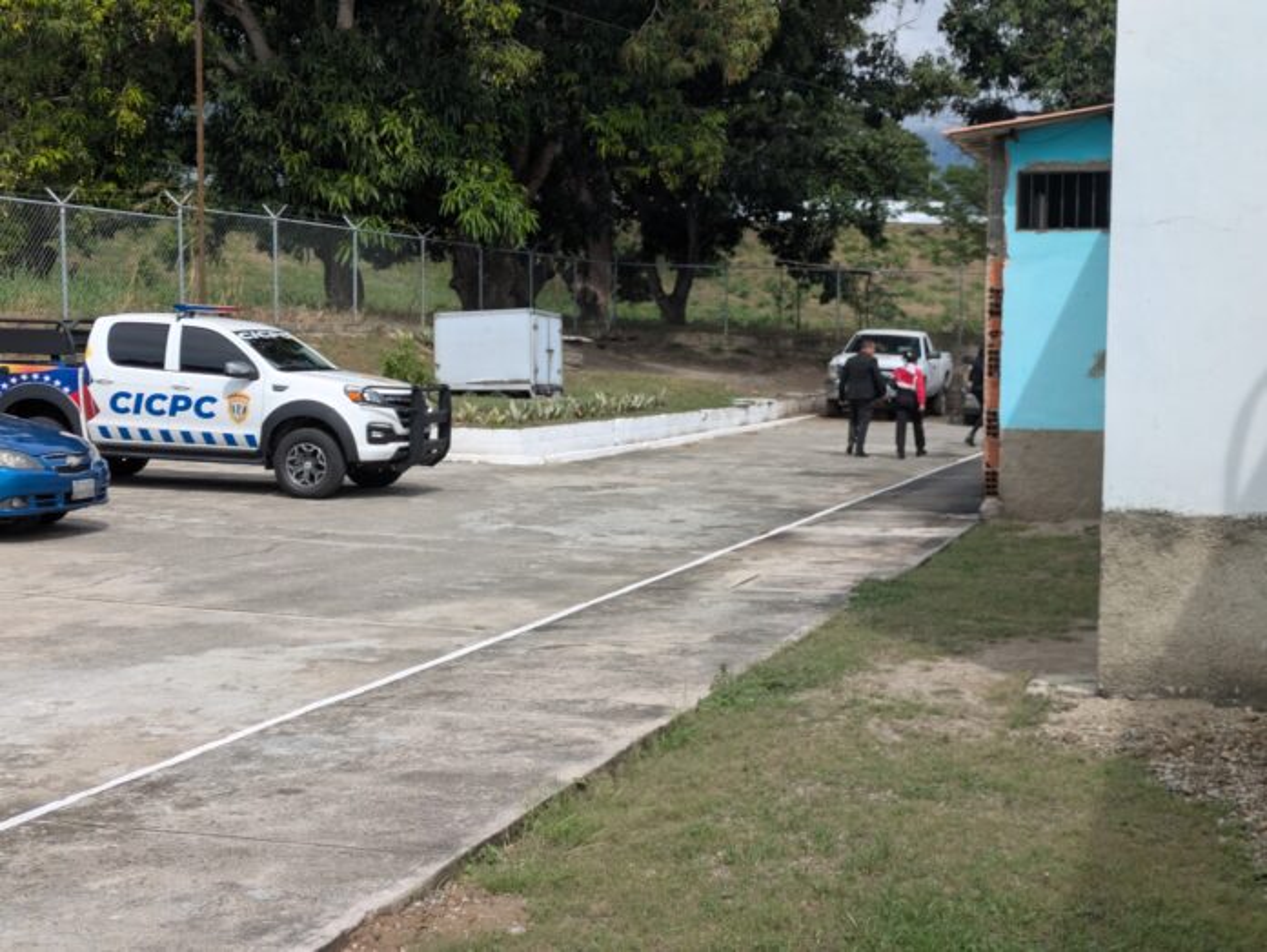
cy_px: 476
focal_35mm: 51
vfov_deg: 28.6
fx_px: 1868
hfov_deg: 37.5
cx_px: 634
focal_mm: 5.43
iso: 44
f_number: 1.89
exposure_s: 1/2160
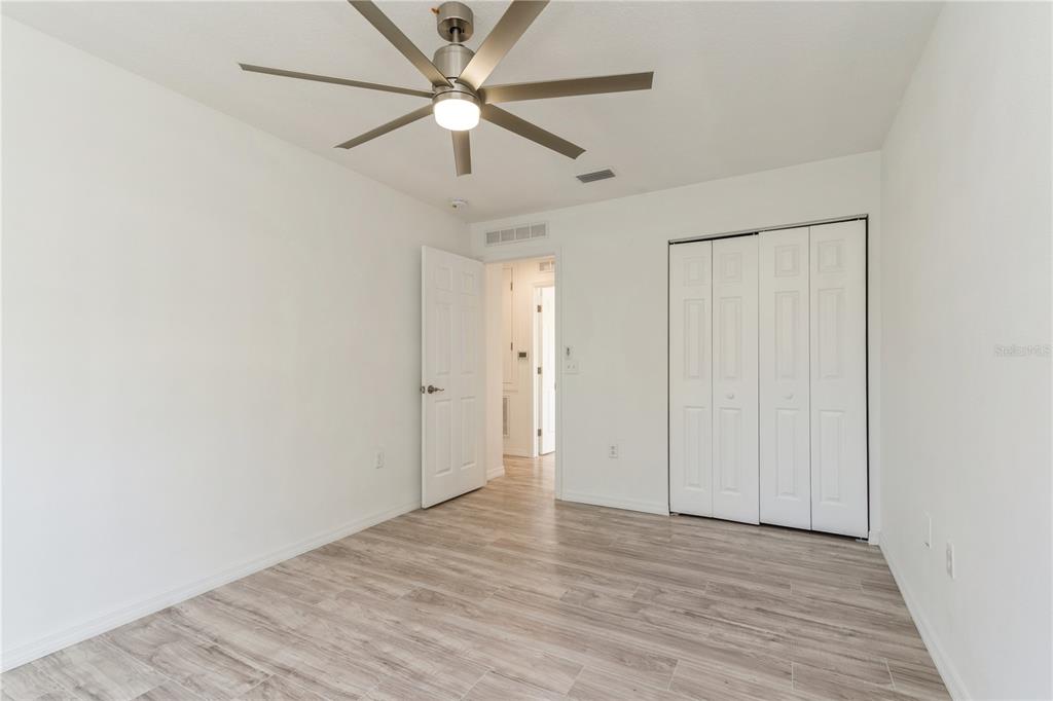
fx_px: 468
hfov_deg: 96.8
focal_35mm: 16
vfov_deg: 73.7
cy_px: 350
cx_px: 526
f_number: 8
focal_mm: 16
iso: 200
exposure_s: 1/25
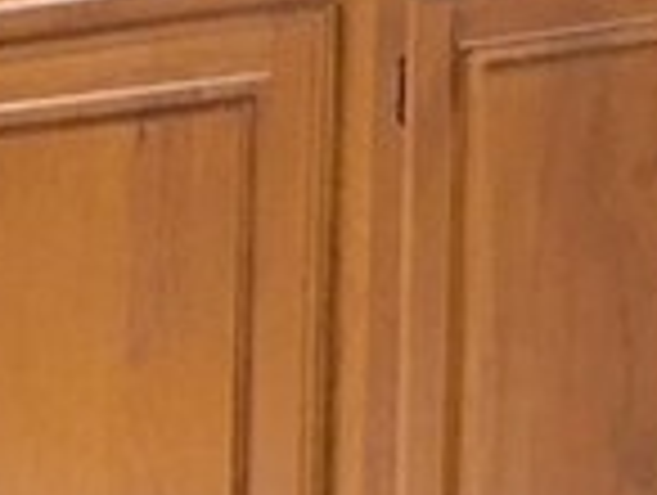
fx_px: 3859
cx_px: -500
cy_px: 1156
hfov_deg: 9.3
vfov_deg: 7.0
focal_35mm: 203
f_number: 2.2
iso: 50
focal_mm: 4.15
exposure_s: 1/30
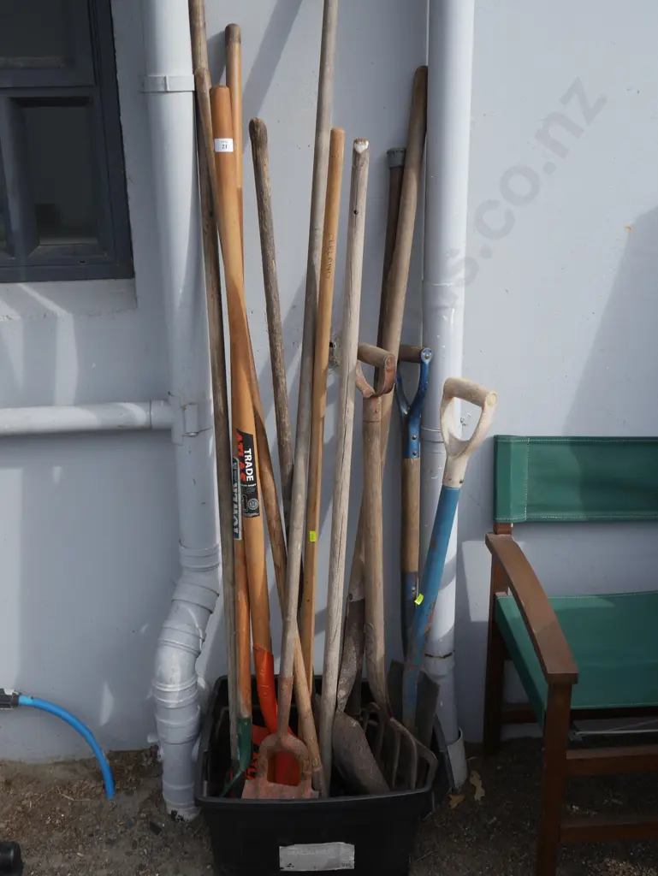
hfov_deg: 36.0
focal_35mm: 40
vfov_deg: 46.8
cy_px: 438
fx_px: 1013
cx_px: 329
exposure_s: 1/250
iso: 200
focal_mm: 20
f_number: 6.3
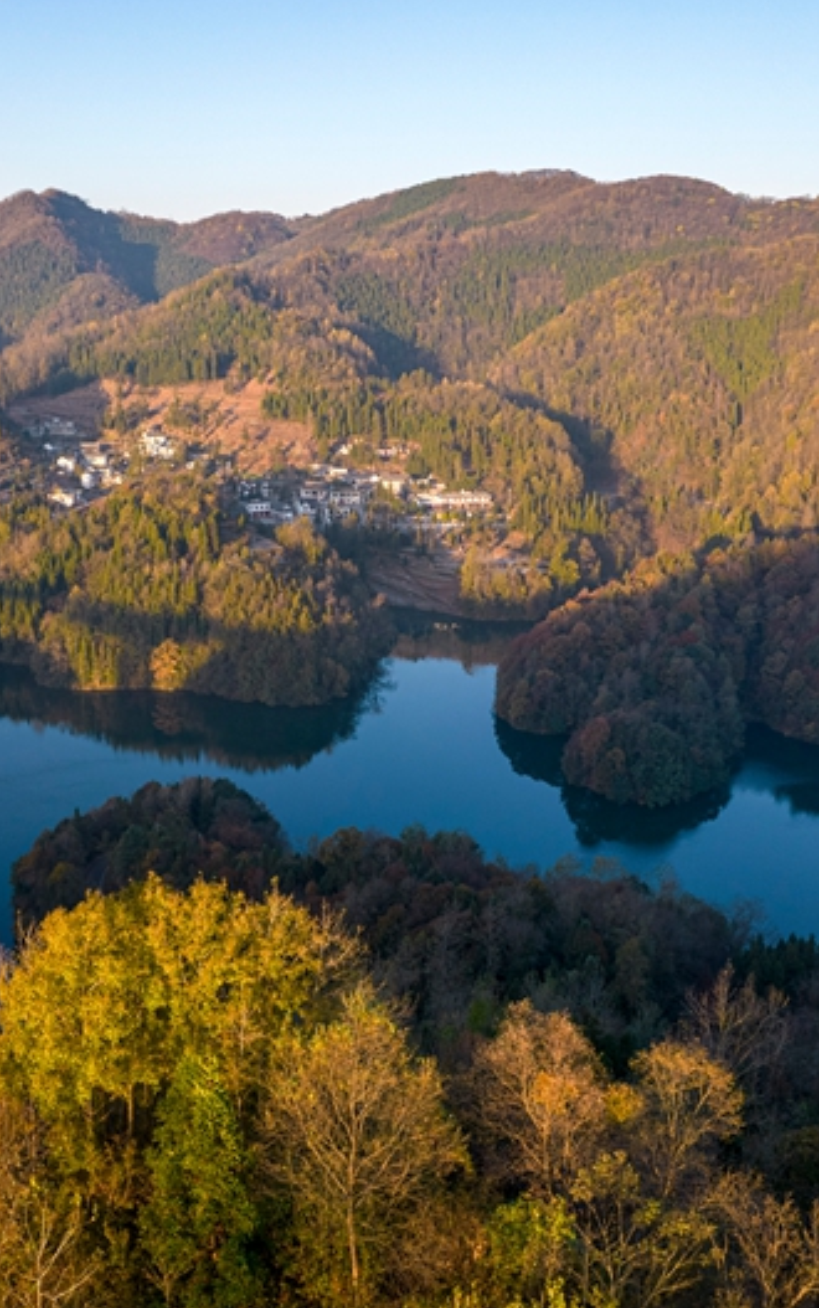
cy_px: 649
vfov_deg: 56.7
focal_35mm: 34
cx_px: 382
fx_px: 1213
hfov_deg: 37.3
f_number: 2.8
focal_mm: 8.38
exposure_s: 1/400
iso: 100
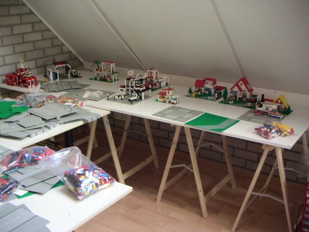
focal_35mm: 44
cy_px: 116
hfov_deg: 42.9
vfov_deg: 32.9
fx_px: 393
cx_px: 154
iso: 100
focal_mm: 6.8
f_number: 2.9
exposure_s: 1/15
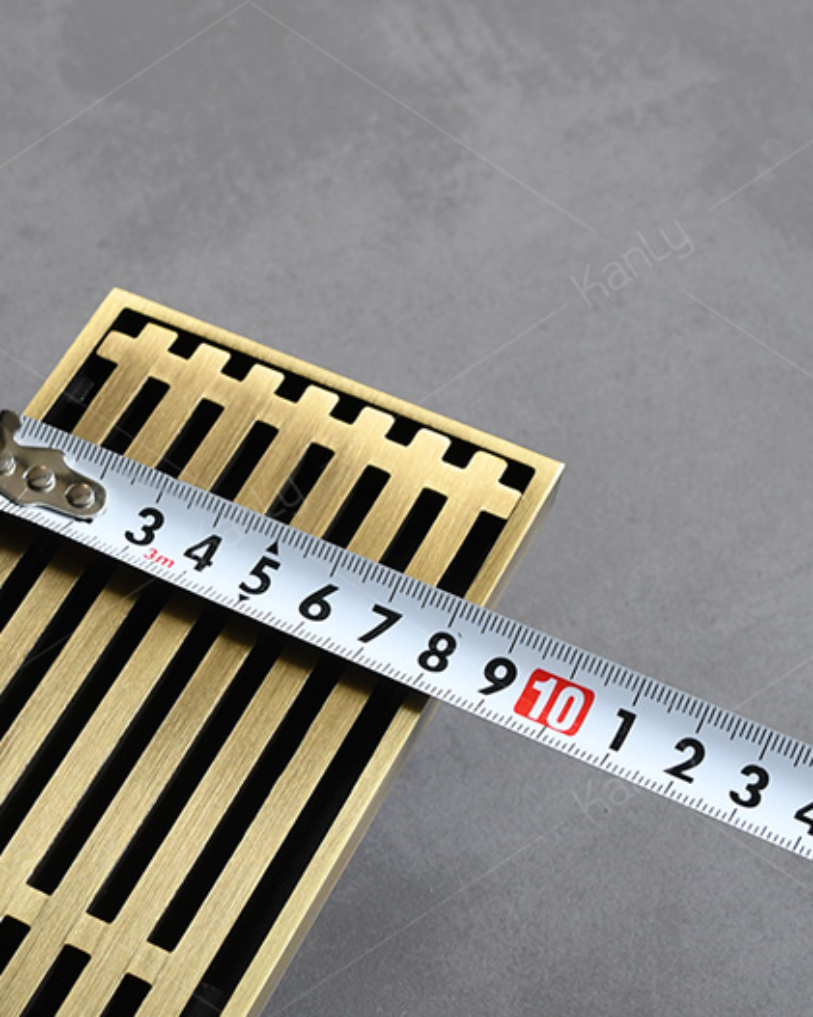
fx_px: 1716
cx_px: 247
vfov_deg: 33.0
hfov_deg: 26.4
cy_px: 512
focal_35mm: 57
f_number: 5.6
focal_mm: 27
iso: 400
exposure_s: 1/30
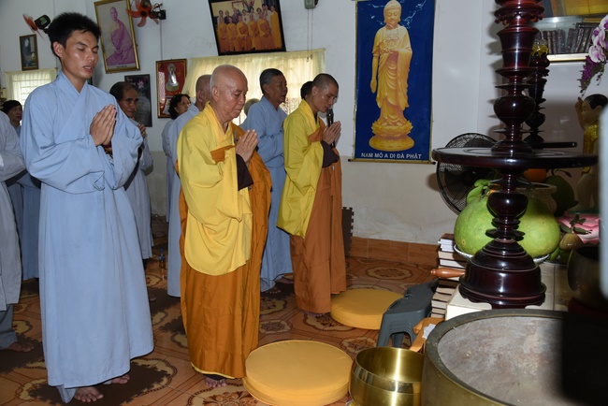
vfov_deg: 43.6
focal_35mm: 30
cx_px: 304
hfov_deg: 61.9
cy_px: 203
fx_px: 507
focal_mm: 30
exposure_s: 1/80
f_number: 6.3
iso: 640
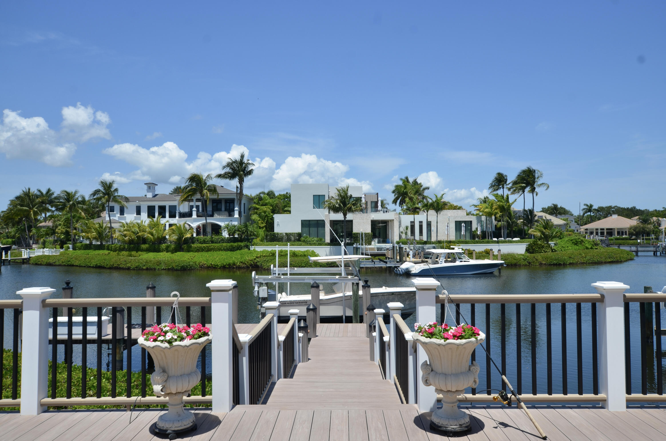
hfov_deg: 67.5
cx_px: 333
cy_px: 220
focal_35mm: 27
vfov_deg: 47.7
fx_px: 498
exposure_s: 1/320
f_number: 9
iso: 100
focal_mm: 18
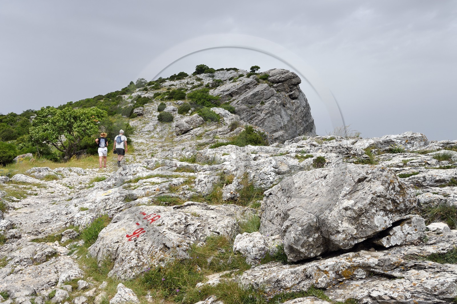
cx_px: 228
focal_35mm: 42
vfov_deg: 31.9
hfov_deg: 46.4
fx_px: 533
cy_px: 152
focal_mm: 42
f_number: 9
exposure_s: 1/400
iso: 200
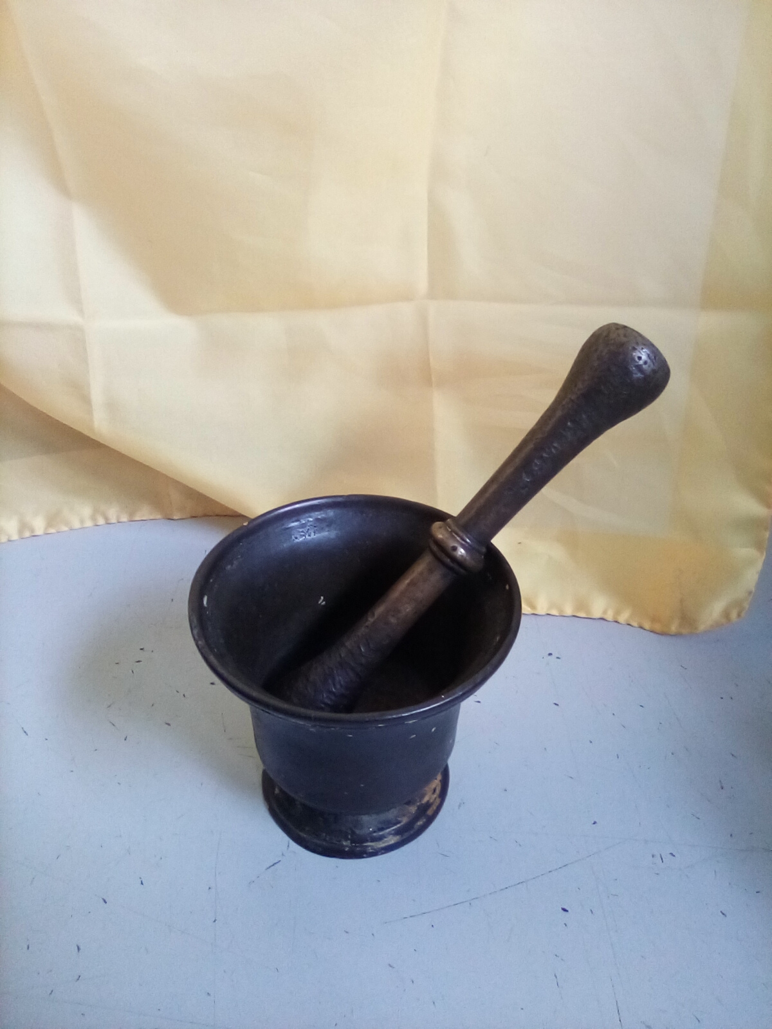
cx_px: 386
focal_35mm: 28
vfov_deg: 63.4
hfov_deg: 49.7
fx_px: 833
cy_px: 514
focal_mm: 2.27
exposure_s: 1/33.3
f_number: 2.2
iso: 84
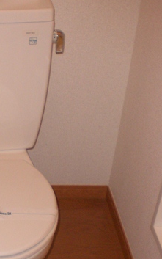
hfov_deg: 17.4
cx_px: -10
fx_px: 515
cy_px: 170
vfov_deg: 28.0
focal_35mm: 73
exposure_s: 1/60
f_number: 3.1
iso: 200
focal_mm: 6.3
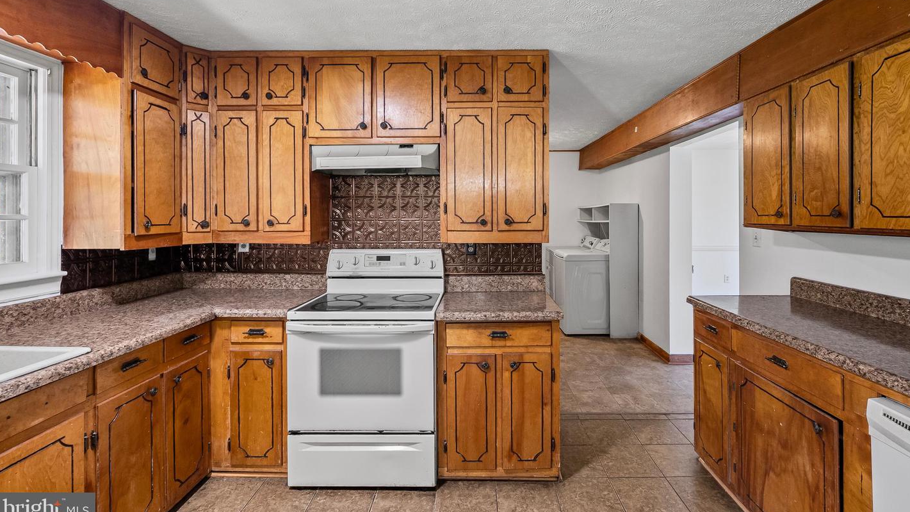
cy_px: 217
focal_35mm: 17
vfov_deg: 63.6
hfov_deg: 95.9
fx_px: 410
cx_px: 457
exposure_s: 1/4
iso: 1250
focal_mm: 16
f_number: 8
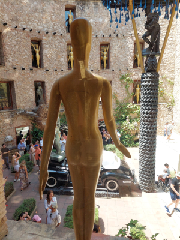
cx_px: 90
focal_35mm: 24
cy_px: 120
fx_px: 166
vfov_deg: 71.6
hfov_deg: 56.8
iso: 40
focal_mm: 5.23
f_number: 1.8
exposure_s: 1/305
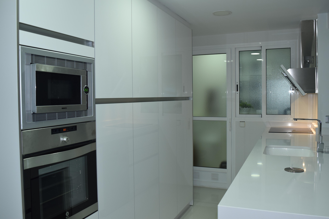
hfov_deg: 57.2
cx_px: 164
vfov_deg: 40.0
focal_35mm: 33
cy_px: 110
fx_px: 302
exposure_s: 1/50
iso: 400
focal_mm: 22
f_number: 6.3
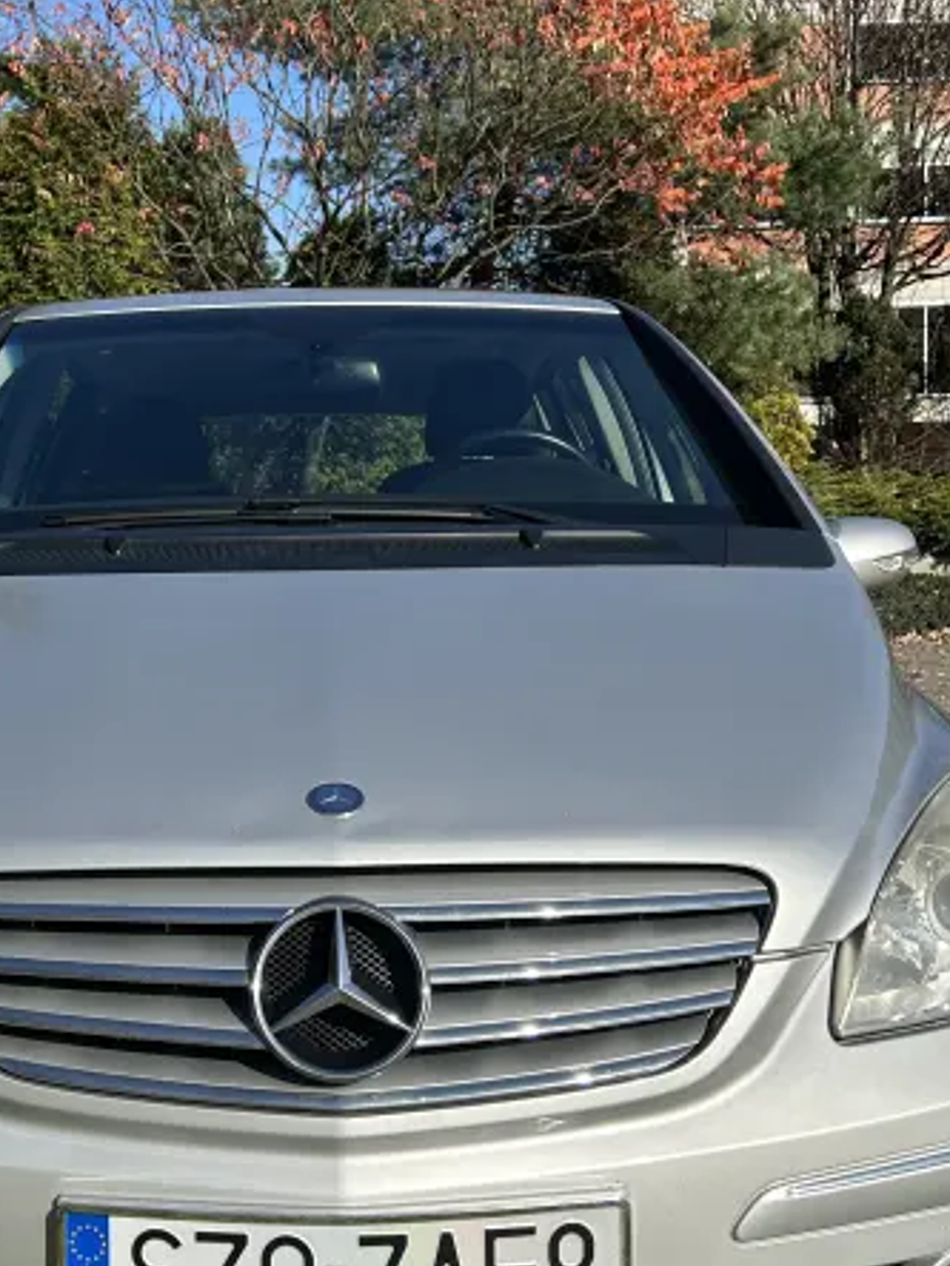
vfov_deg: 38.2
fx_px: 1830
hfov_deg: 28.9
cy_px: 671
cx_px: 322
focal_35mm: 50
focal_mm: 5.7
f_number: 1.5
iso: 50
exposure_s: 1/3571
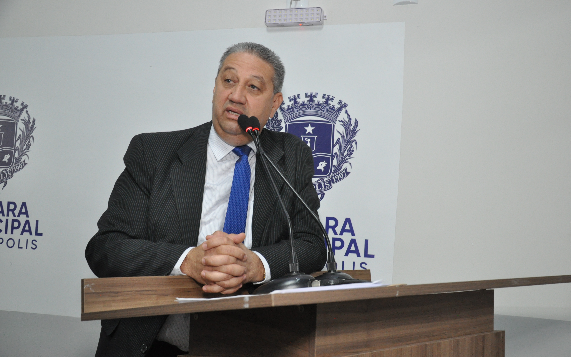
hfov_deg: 33.0
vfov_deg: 21.0
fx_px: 965
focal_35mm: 62
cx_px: 288
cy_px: 182
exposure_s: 1/60
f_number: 6.3
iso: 1250
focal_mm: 40
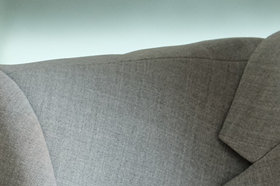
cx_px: 647
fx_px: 2471
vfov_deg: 4.3
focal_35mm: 318
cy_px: 25
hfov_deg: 6.2
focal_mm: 35
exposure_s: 1/180
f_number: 4.5
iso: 400
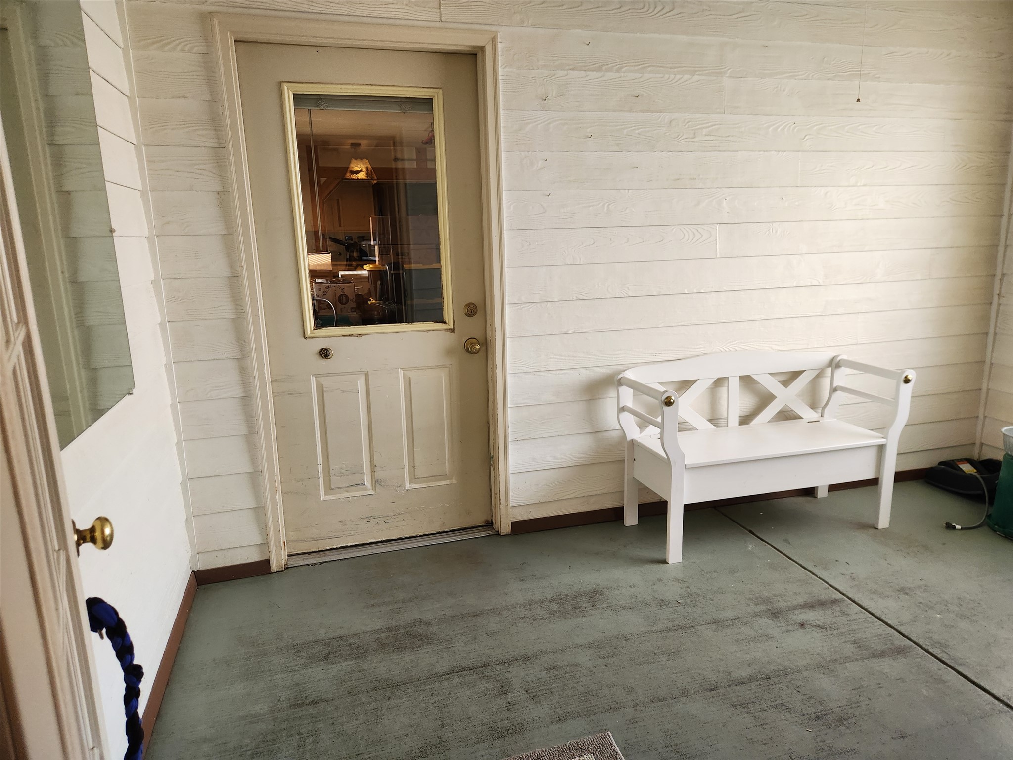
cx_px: 506
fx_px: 673
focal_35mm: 23
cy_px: 380
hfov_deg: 73.9
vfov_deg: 58.9
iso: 200
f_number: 1.8
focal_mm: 5.4
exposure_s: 1/180
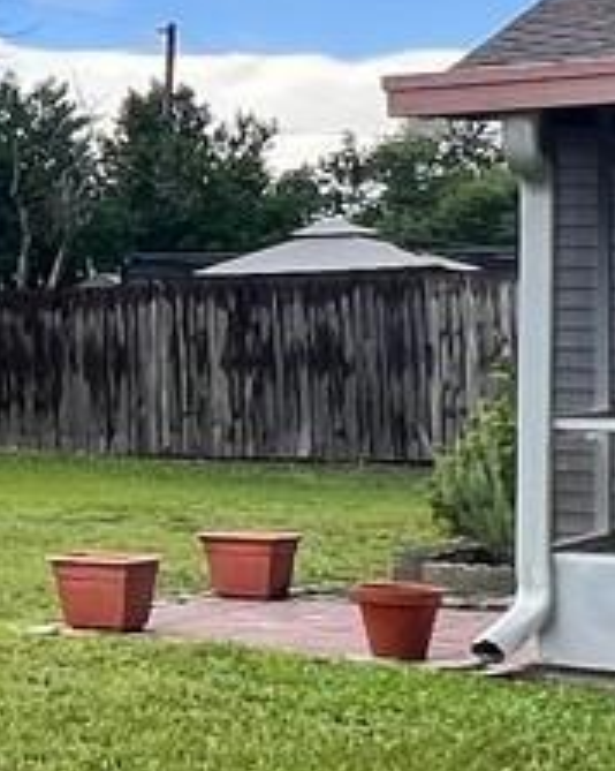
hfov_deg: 13.0
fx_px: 2073
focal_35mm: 91
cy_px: 280
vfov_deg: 21.0
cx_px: -840
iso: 32
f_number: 1.8
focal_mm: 1.57
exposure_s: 1/769
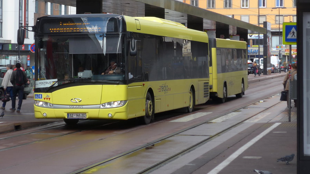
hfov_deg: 19.8
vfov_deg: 11.2
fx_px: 888
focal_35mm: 108
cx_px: 116
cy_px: 37
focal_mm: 15
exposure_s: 1/320
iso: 80
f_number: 4.2
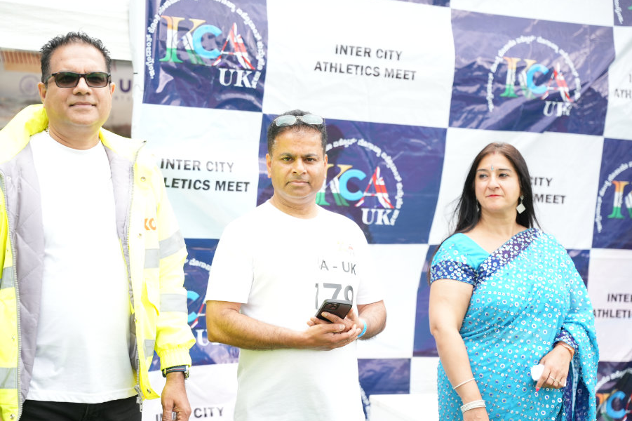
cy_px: 236
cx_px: 285
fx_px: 1045
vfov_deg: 22.8
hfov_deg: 33.6
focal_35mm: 60
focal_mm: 52.5
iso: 400
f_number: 2.8
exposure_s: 1/500
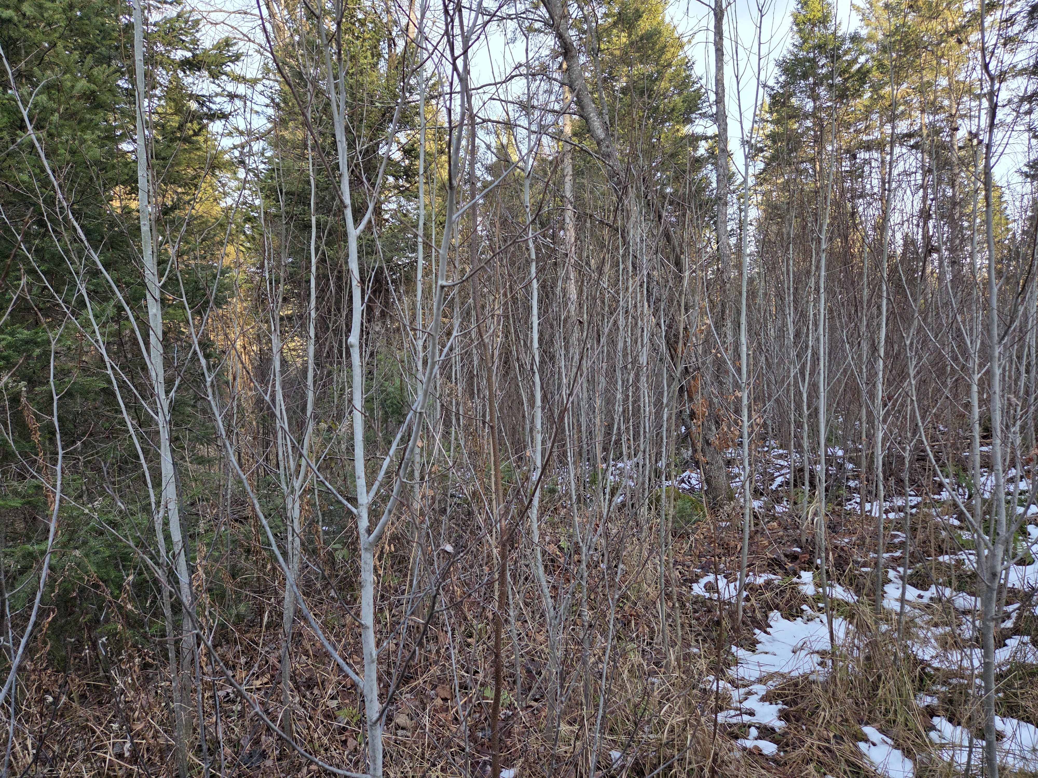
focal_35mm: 23
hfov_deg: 73.9
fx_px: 690
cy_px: 389
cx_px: 519
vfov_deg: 58.9
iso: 50
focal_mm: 5.4
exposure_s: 1/359
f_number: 1.8
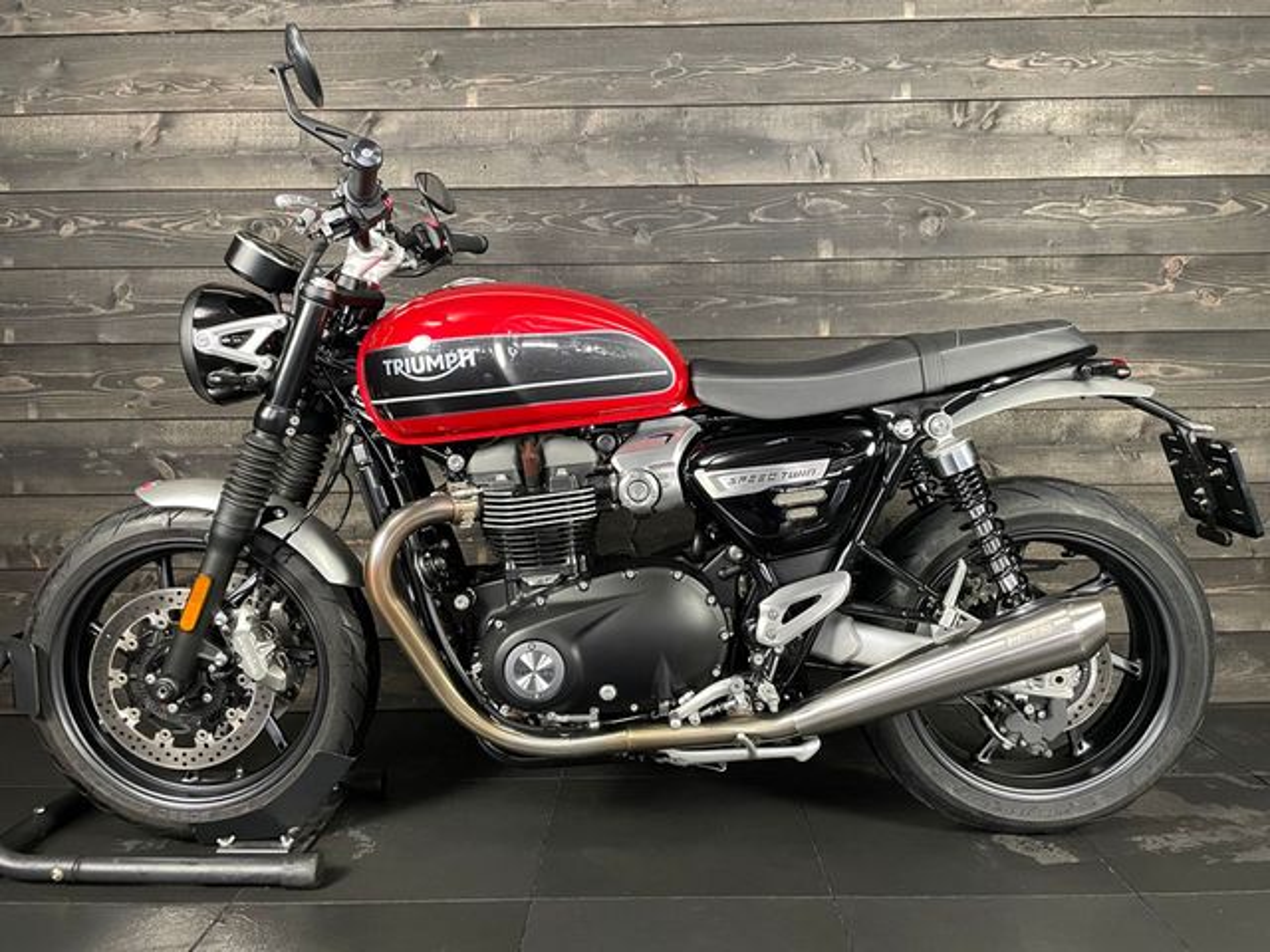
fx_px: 954
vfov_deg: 53.1
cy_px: 476
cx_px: 635
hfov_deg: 67.3
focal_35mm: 26
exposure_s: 1/50
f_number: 1.6
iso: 400
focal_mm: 4.2
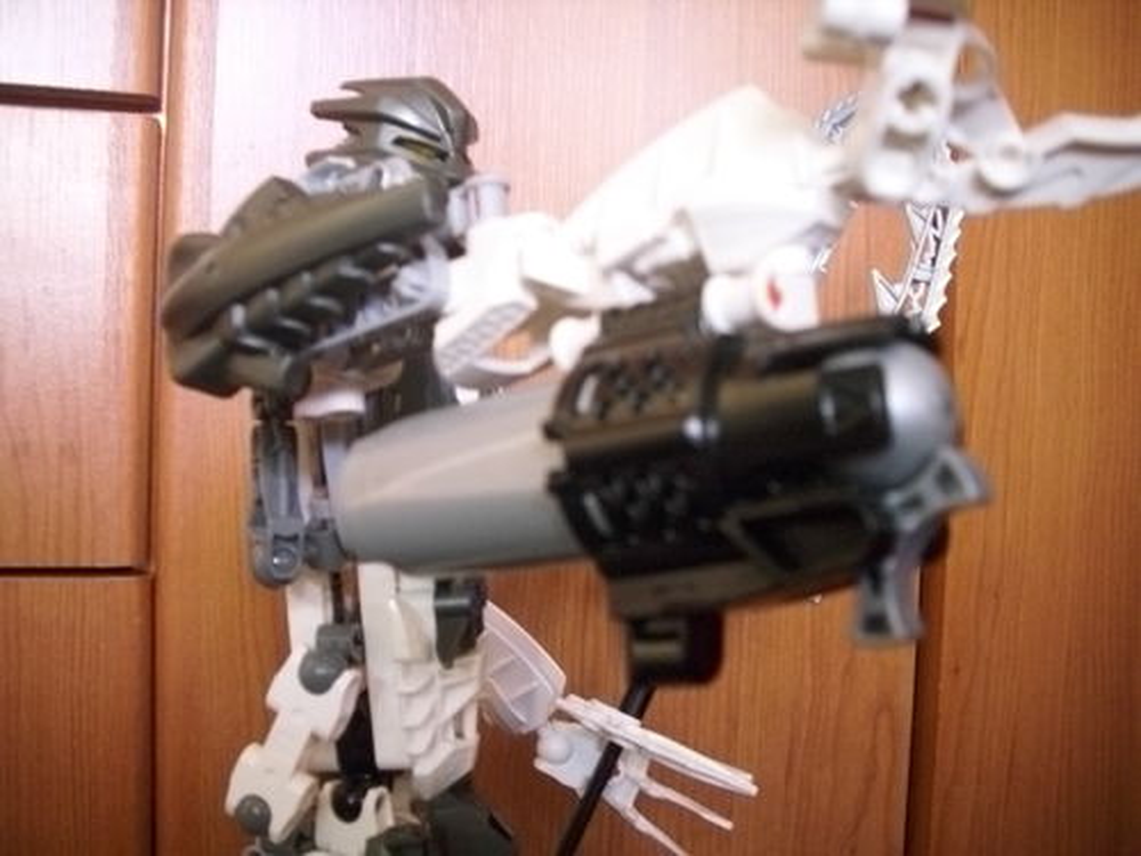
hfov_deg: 58.4
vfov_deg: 45.4
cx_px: 570
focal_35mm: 31
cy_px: 428
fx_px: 1022
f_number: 2.8
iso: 400
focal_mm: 6.2
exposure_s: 1/8
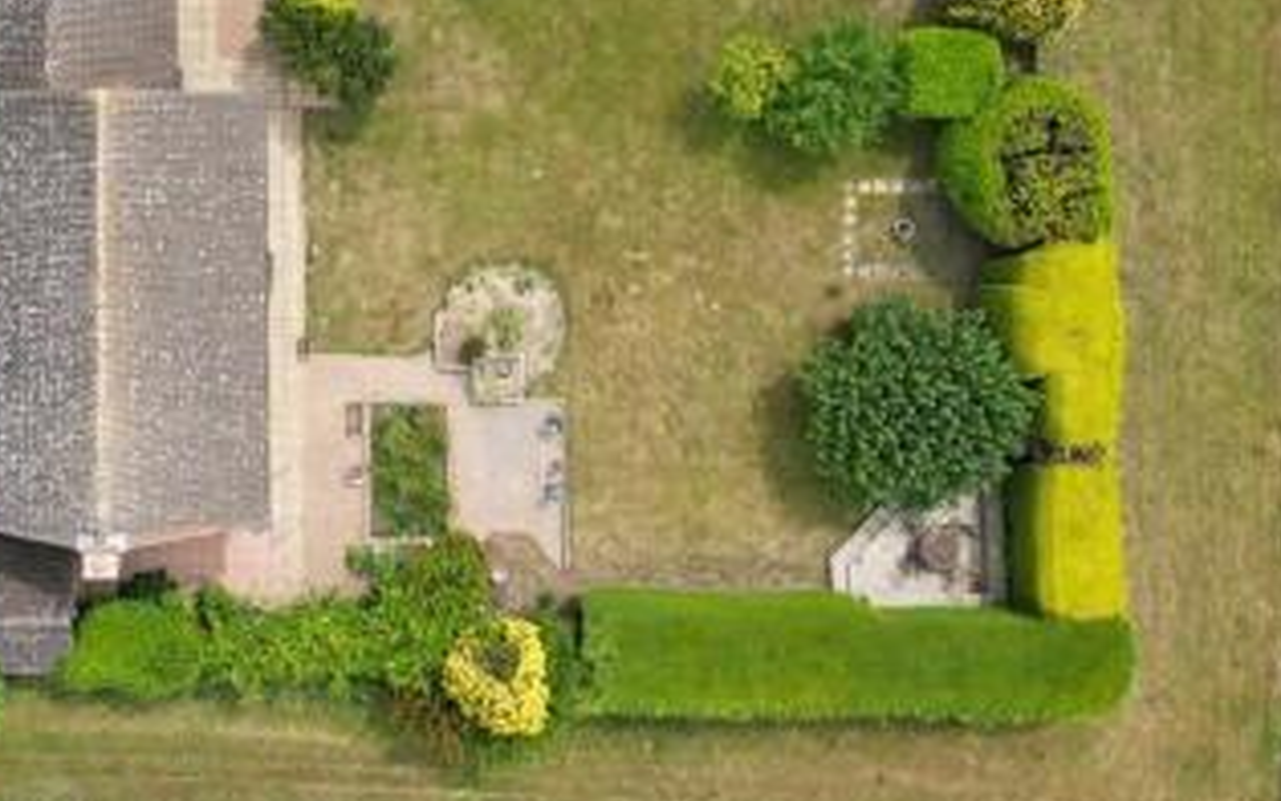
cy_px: 157
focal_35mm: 47
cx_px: 214
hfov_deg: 40.5
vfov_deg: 26.9
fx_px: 1641
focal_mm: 6.72
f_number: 1.7
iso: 100
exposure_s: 1/1250
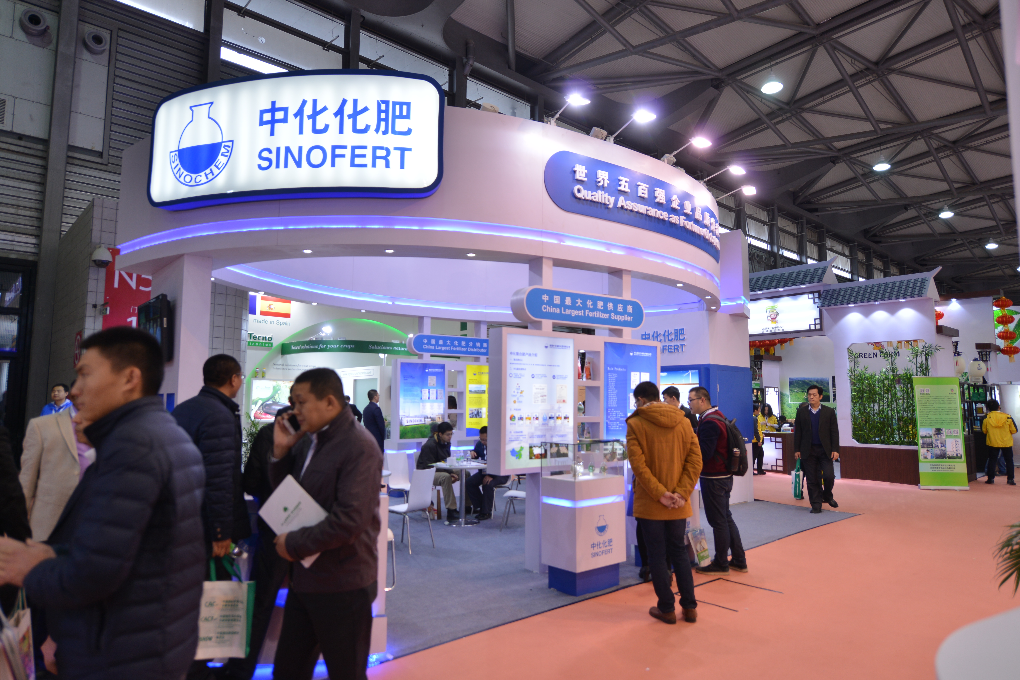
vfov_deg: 57.2
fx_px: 623
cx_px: 510
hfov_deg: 78.6
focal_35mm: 22
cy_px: 340
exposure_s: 1/200
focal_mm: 22
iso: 320
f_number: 2.8
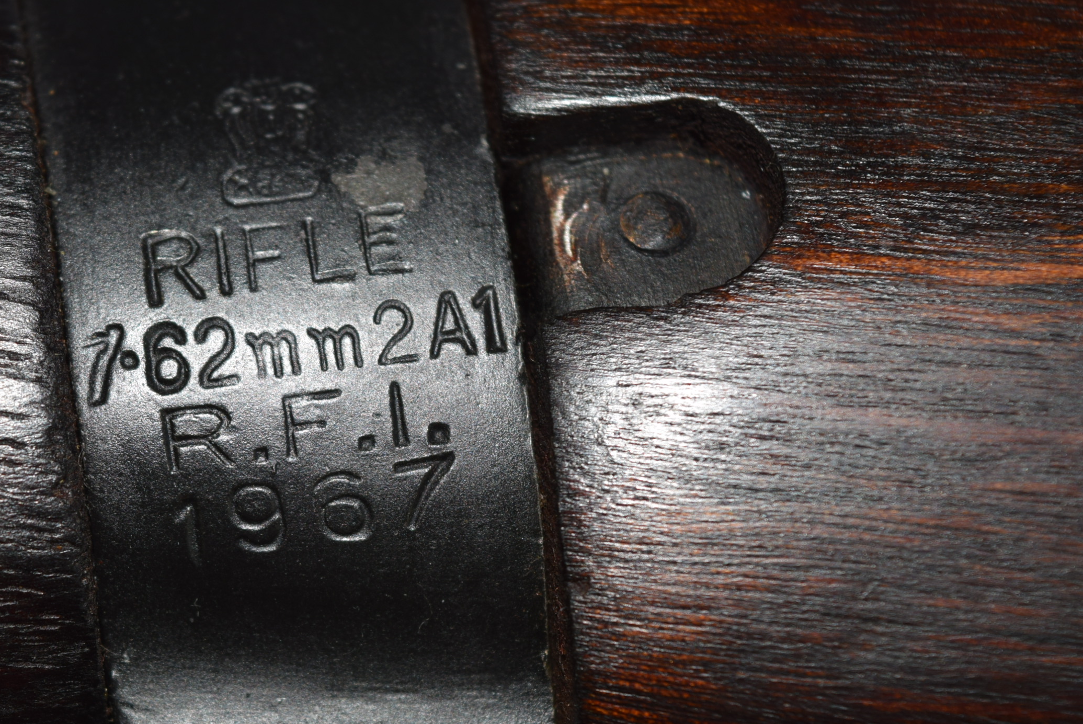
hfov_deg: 19.5
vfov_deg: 13.2
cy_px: 353
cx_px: 323
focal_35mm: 104
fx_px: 3131
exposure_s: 1/60
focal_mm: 48
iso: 100
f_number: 8
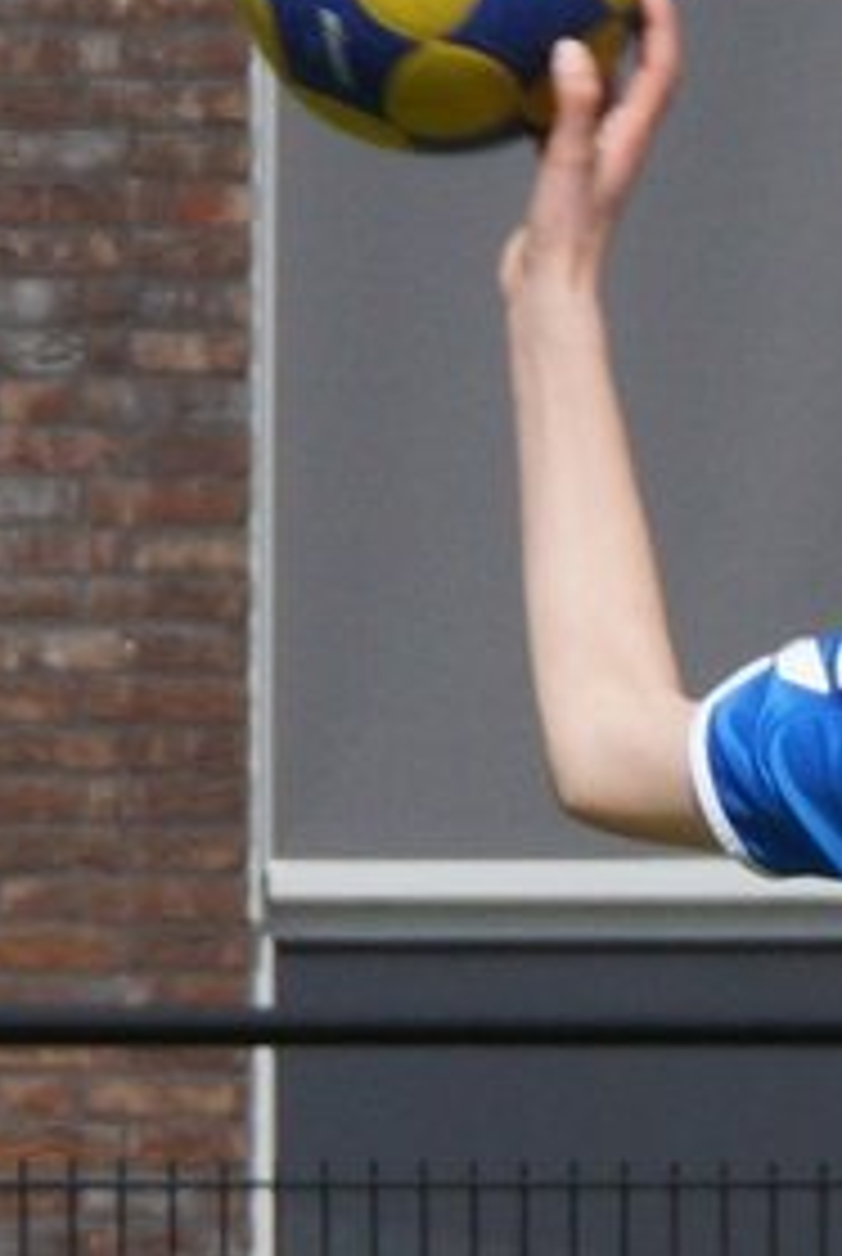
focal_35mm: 550
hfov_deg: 2.5
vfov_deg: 3.7
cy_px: 1661
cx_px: 1486
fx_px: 19223
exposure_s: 1/1000
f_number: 9
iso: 320
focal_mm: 100
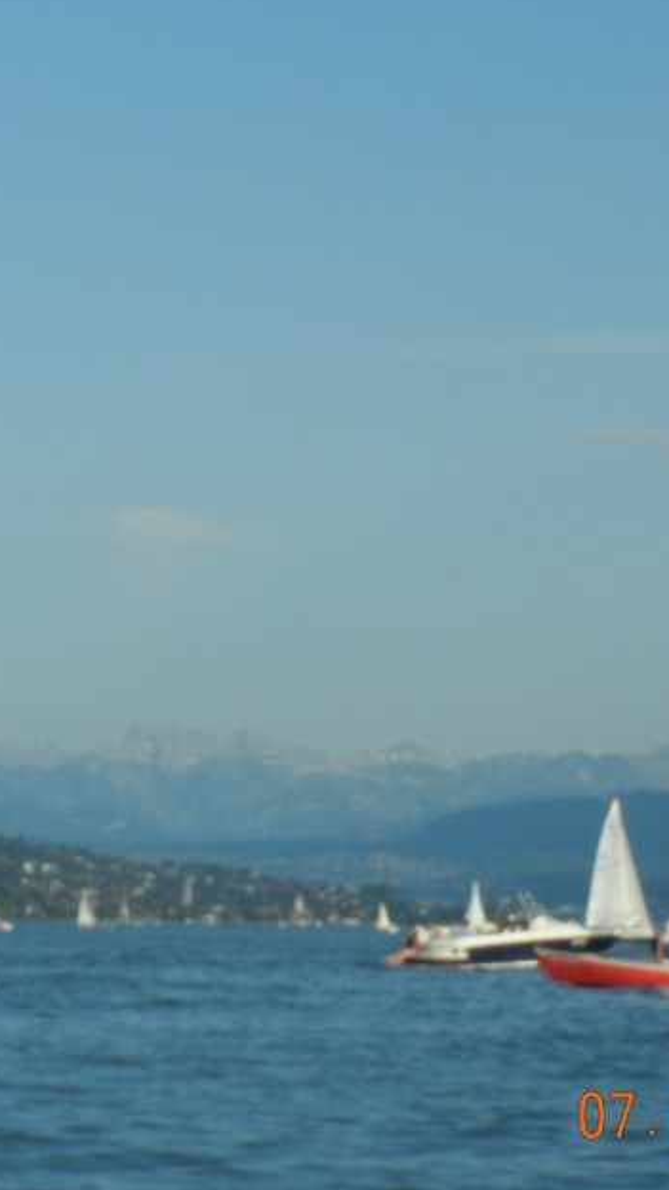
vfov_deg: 13.5
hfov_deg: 7.6
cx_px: 202
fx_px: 5014
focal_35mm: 159
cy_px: 536
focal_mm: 16
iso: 160
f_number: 8.8
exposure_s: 1/270
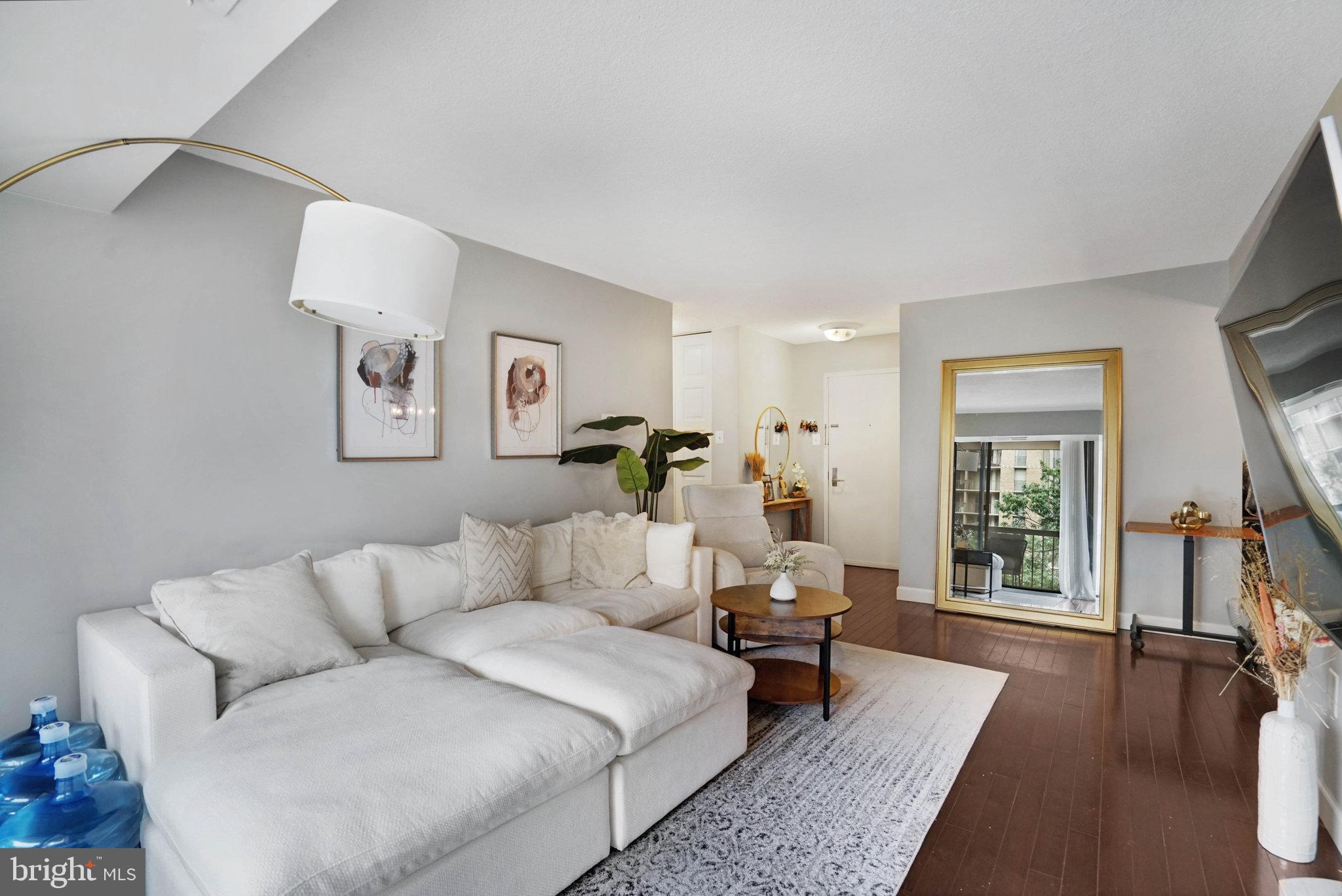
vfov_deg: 73.8
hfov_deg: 96.7
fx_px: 597
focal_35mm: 16
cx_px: 671
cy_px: 448
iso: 1250
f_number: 8
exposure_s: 1/25
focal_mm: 16
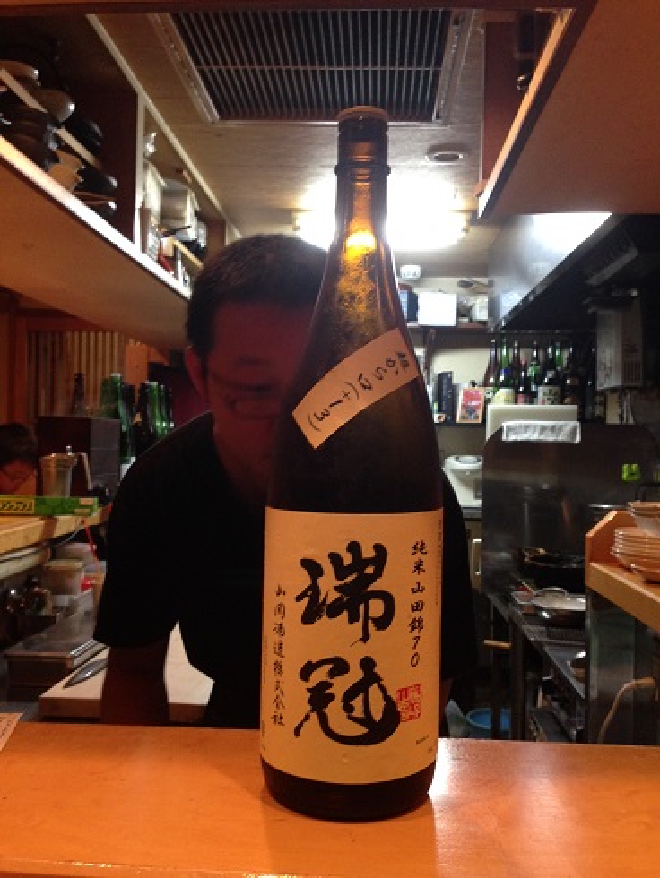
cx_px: 330
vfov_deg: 55.3
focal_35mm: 33
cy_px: 439
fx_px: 838
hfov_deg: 43.0
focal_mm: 4.12
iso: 200
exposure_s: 1/20
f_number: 2.4
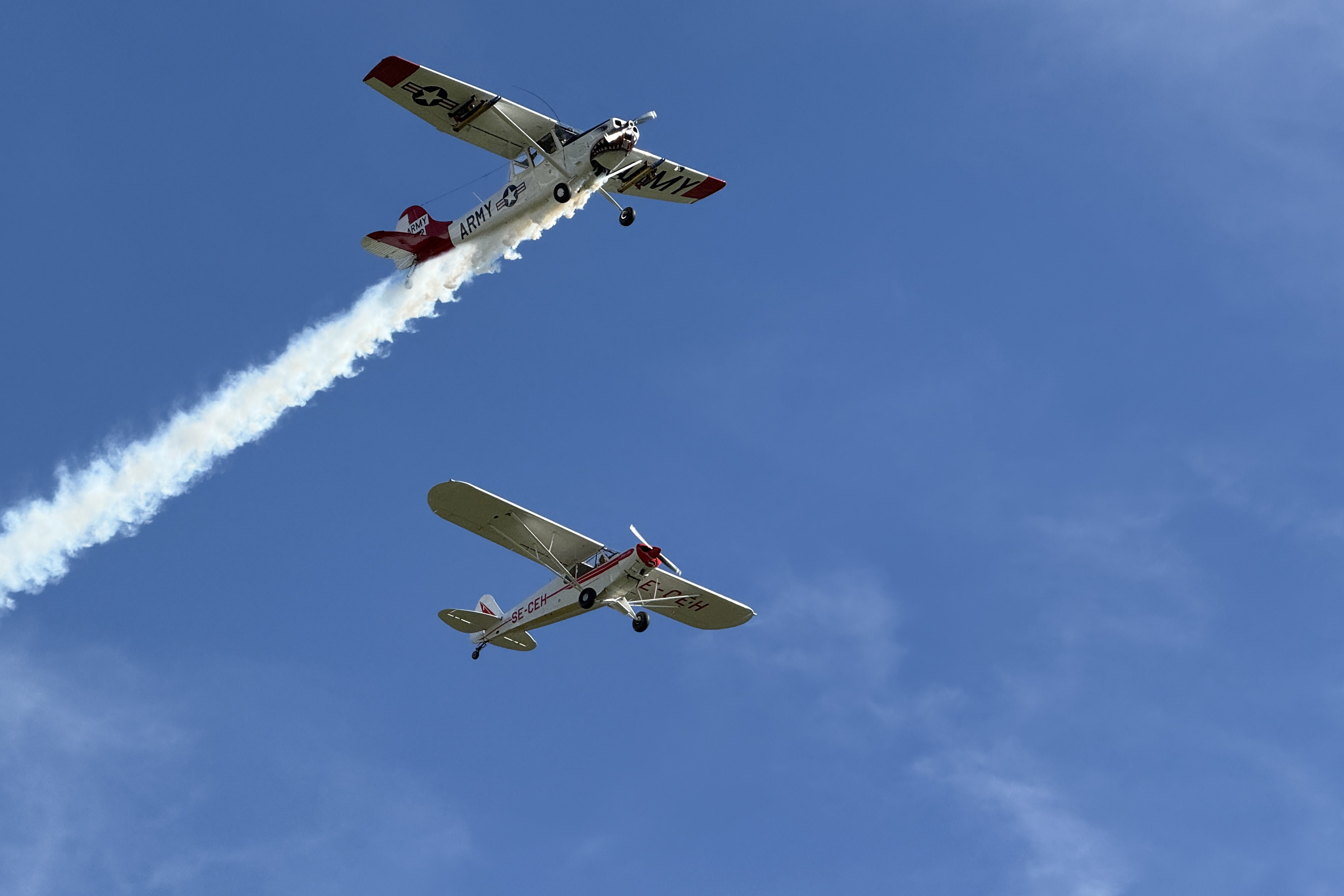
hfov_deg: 16.4
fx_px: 4666
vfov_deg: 11.0
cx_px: 673
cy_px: 438
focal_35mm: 125
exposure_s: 1/2024
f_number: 2.8
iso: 64
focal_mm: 15.66
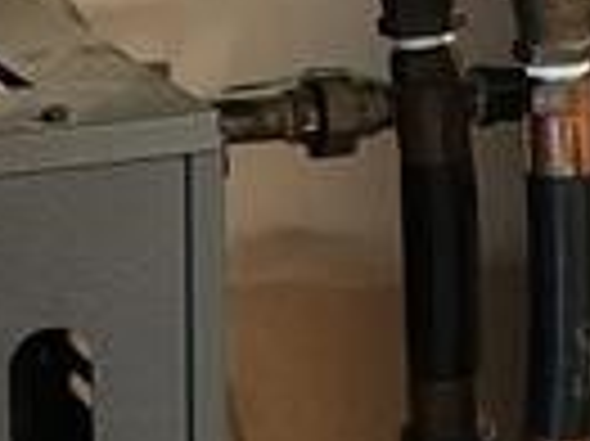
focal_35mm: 180
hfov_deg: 10.9
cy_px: 184
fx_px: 3065
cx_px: 617
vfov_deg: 8.2
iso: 1000
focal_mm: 5.4
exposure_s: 1/24
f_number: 1.8
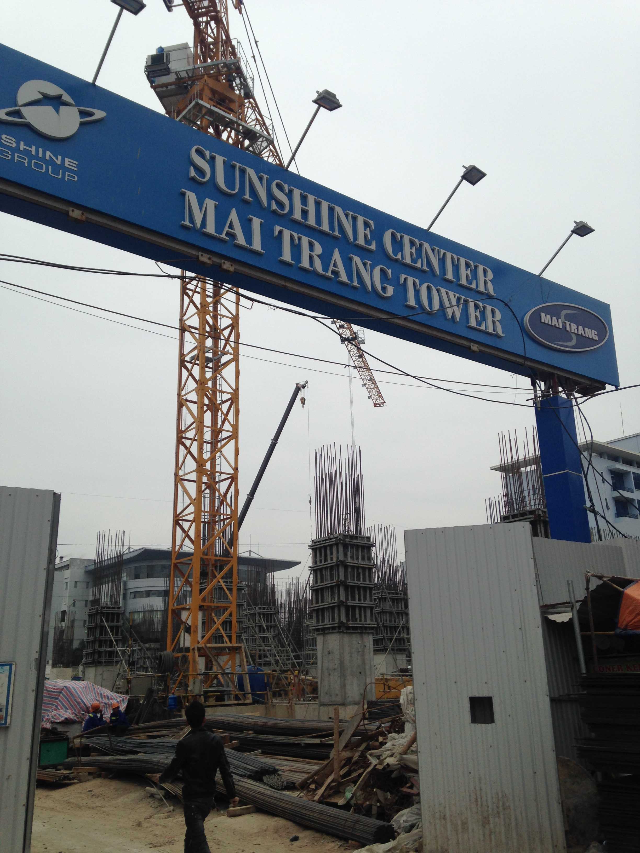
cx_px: 320
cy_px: 426
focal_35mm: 33
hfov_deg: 42.9
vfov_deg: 55.4
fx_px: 813
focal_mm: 4.12
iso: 50
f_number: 2.4
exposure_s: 1/516
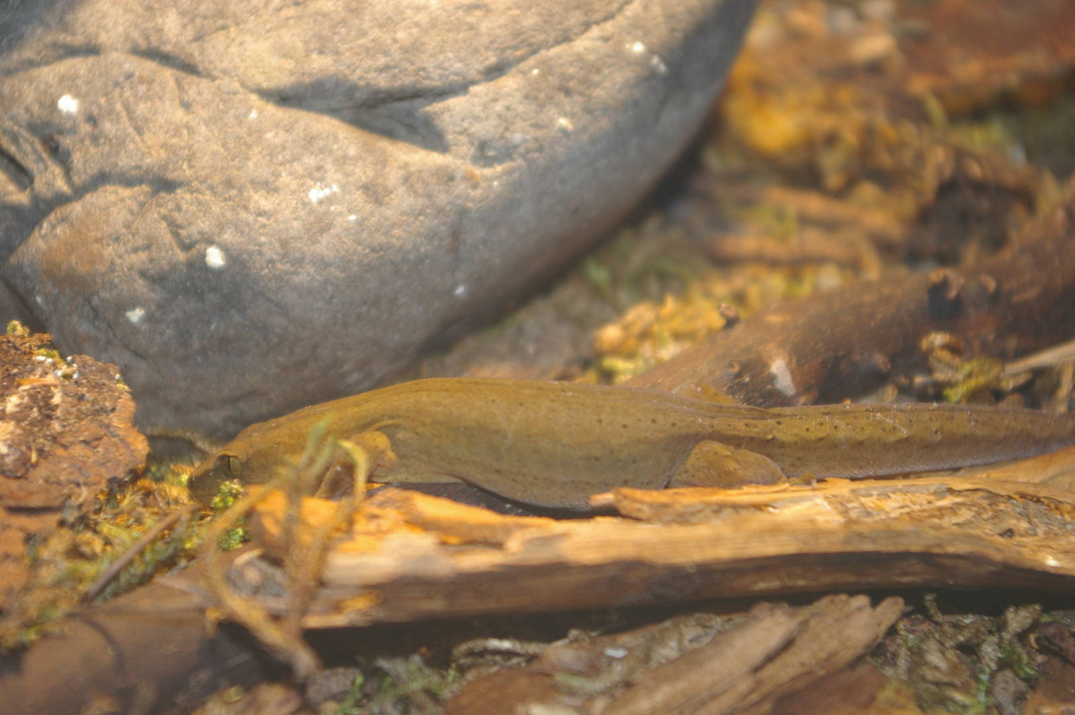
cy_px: 358
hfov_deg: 24.6
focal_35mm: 82
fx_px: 2461
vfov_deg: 16.5
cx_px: 538
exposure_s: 1/60
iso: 400
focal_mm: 55
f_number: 5.6
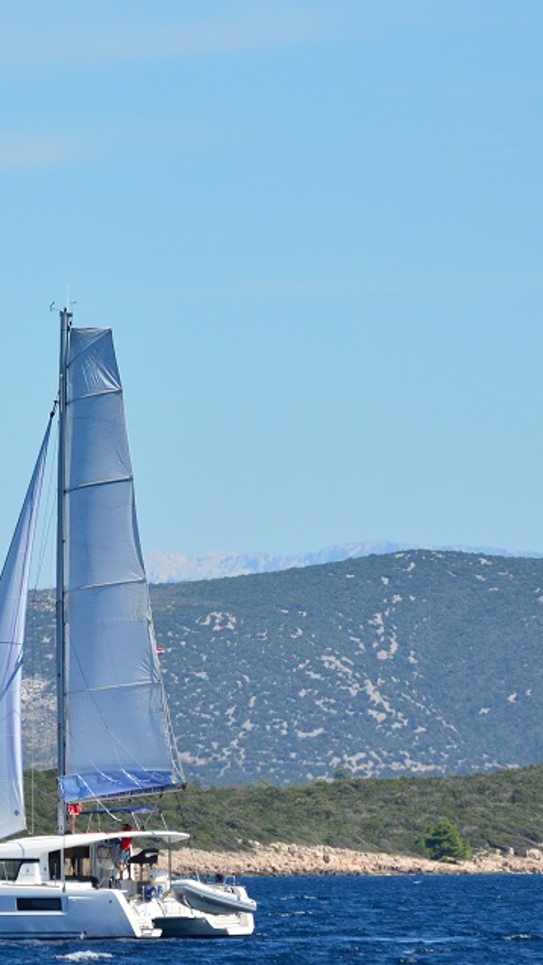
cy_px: 472
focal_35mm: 542
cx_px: 67
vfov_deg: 4.0
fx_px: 13866
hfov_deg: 2.2
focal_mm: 220
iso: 1000
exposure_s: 1/8000
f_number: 5.3
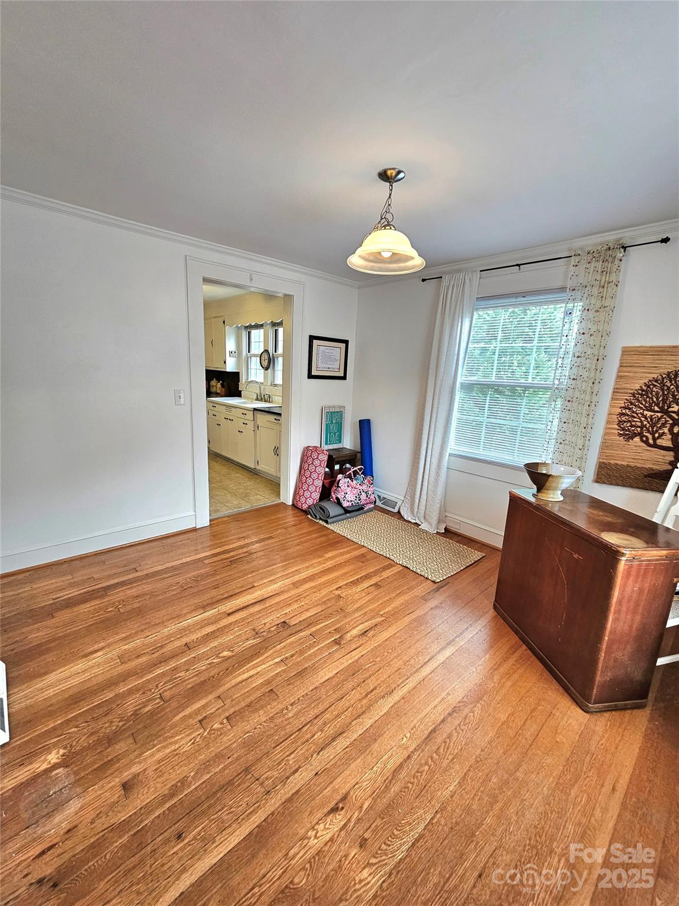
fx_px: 340
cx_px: 340
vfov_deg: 106.2
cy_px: 453
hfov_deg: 89.9
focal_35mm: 13
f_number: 2.2
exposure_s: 1/60.2
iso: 125
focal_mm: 2.2
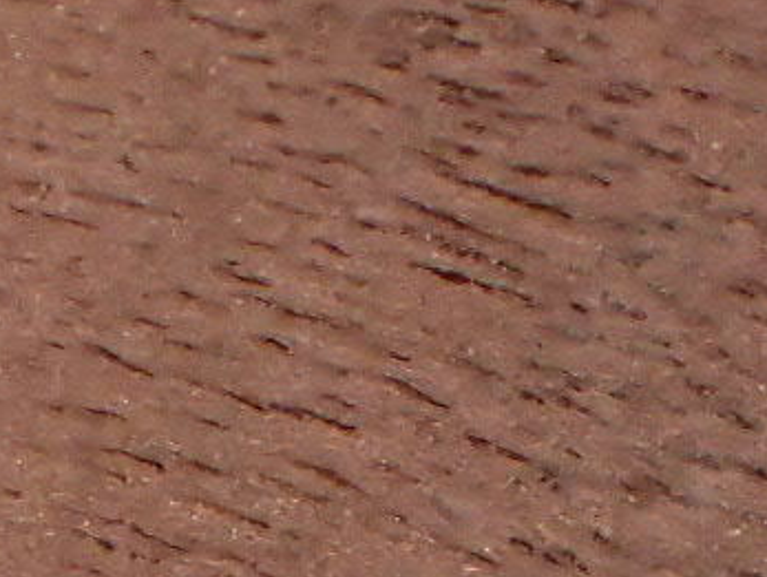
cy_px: 1444
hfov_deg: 6.3
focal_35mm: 315
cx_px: -95
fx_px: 6987
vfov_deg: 4.6
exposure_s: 1/50
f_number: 5
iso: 1000
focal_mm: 10.29
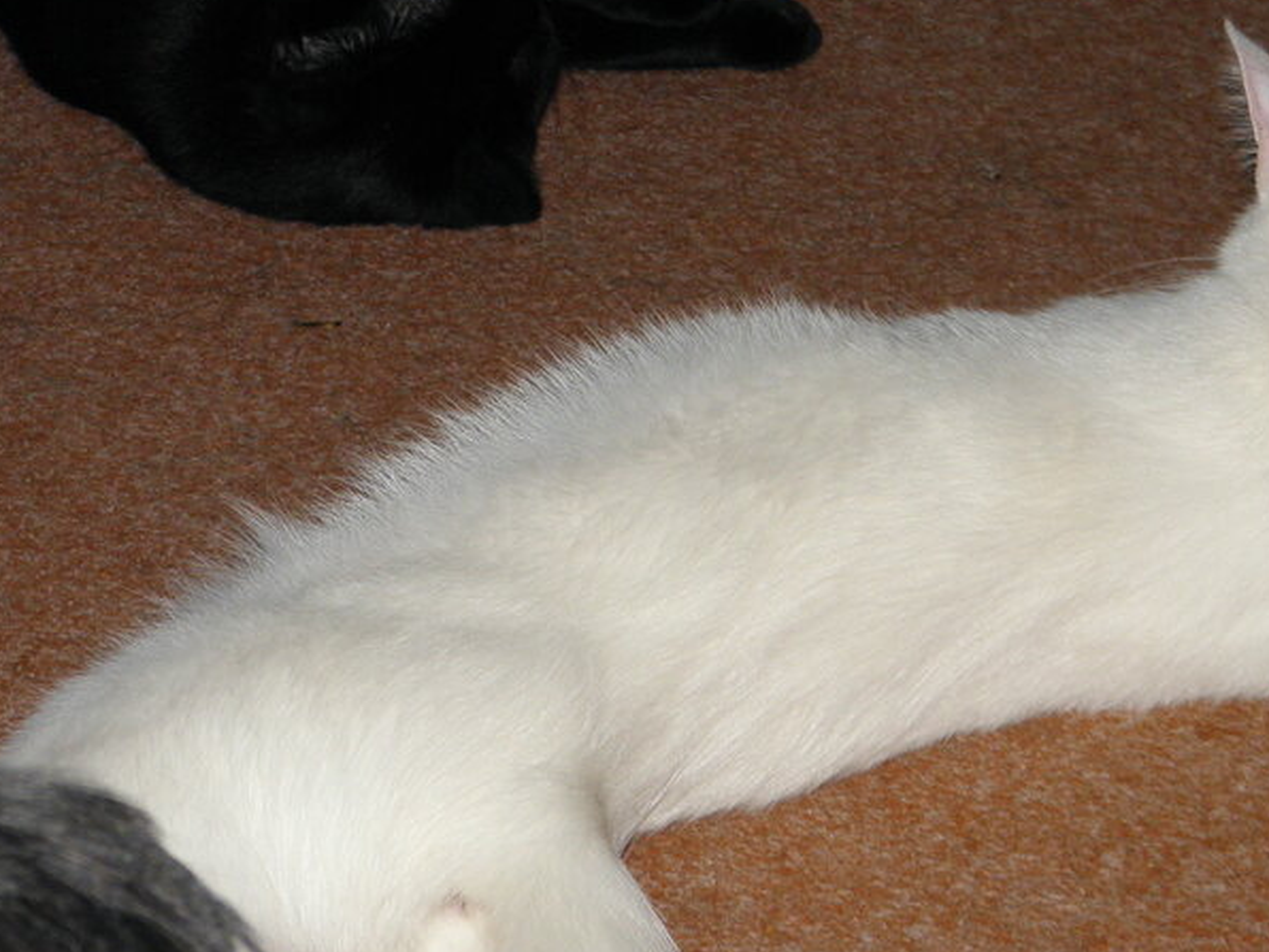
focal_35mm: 137
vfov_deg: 10.8
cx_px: 547
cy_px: 177
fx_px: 5022
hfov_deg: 14.4
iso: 100
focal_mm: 12.2
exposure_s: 1/125
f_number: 4.3
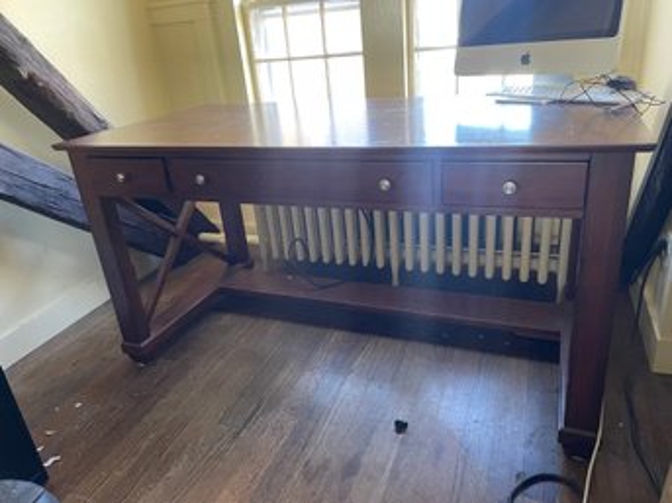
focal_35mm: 26
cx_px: 336
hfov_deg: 67.3
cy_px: 252
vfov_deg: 53.0
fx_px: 505
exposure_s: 1/60
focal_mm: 4.2
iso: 320
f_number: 1.6
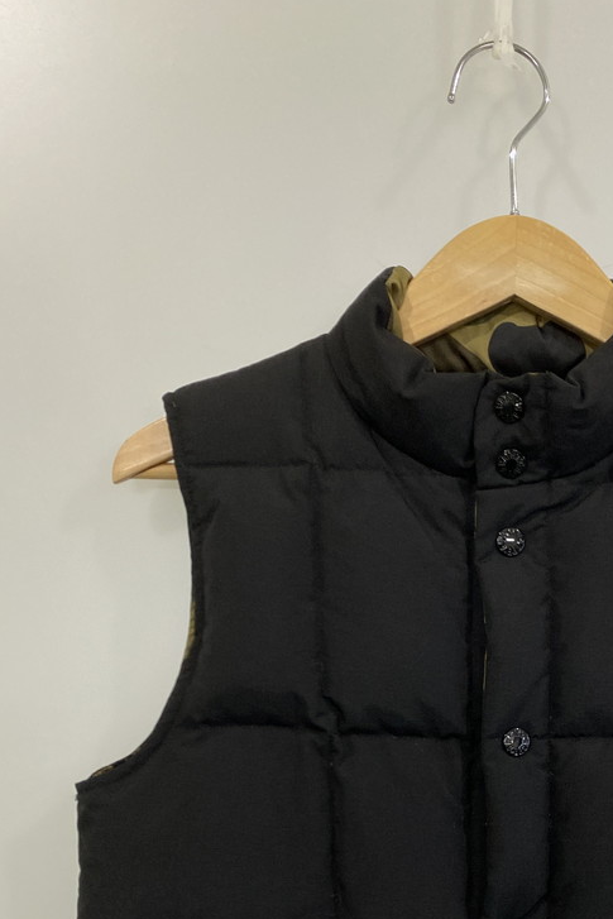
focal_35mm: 45
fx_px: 1149
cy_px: 739
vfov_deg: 41.6
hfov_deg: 29.2
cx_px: 491
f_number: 1.8
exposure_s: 1/100
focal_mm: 4.25
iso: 125
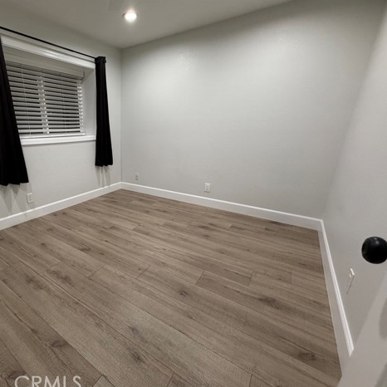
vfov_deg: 84.0
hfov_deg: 80.8
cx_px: 125
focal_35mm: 17
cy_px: 196
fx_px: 215
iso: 320
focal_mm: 2.22
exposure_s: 1/120
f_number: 2.2
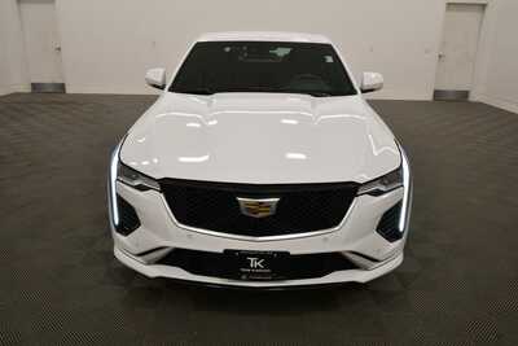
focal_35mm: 30
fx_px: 432
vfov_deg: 43.6
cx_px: 259
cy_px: 173
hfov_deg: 61.9
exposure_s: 1/250
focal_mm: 20
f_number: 5.6
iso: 500
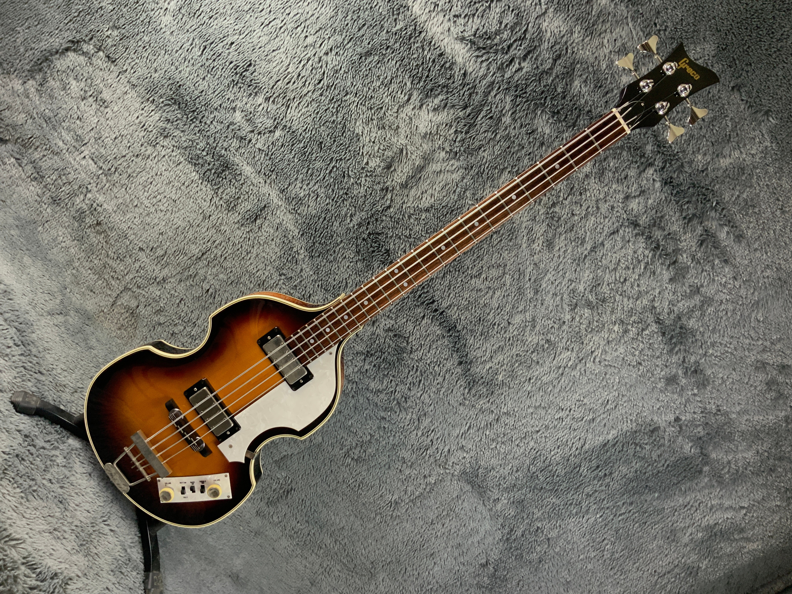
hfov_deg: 61.7
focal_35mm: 29
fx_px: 664
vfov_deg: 48.2
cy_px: 297
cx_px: 396
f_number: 1.8
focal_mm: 3
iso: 100
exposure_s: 1/60
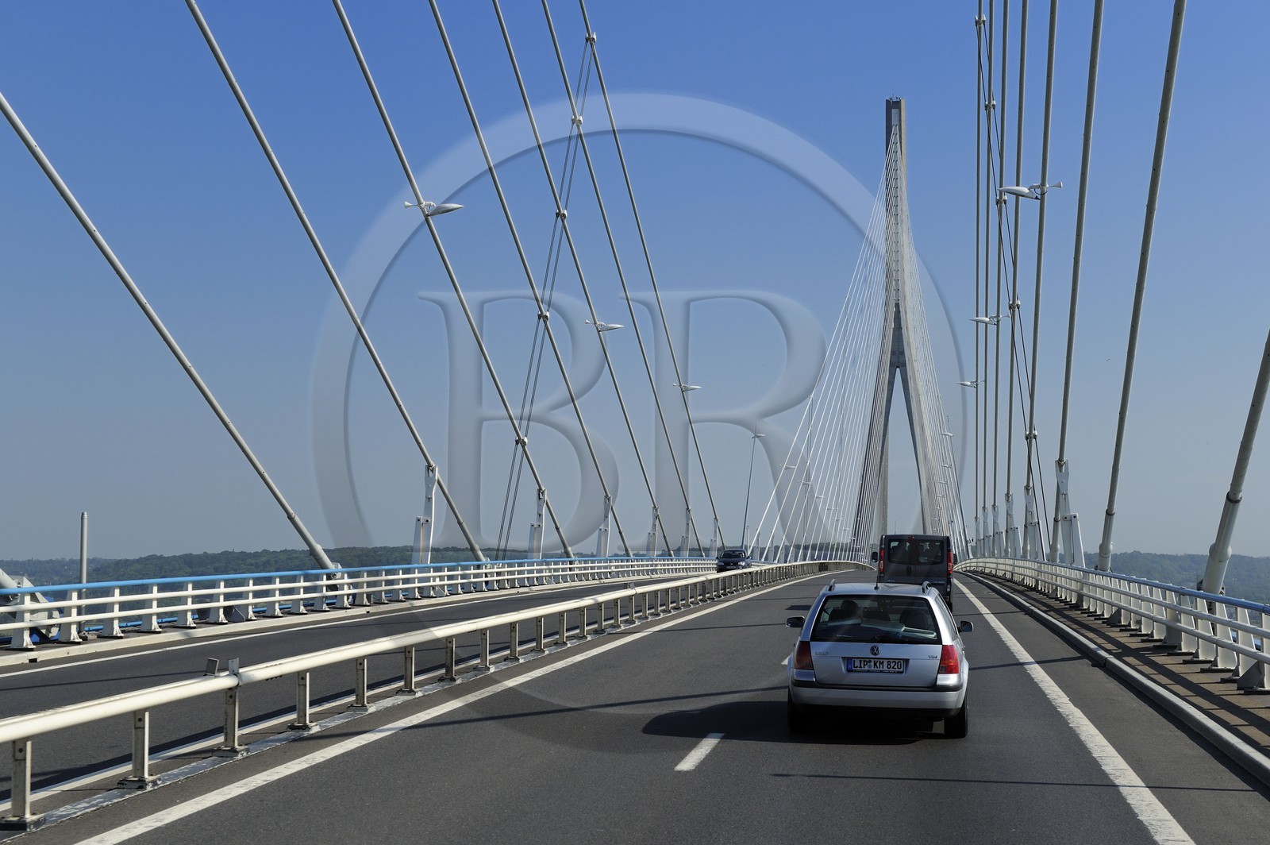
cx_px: 635
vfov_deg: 24.6
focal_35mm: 55
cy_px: 422
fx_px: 1939
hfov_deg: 36.3
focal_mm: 55
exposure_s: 1/800
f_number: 9
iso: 400
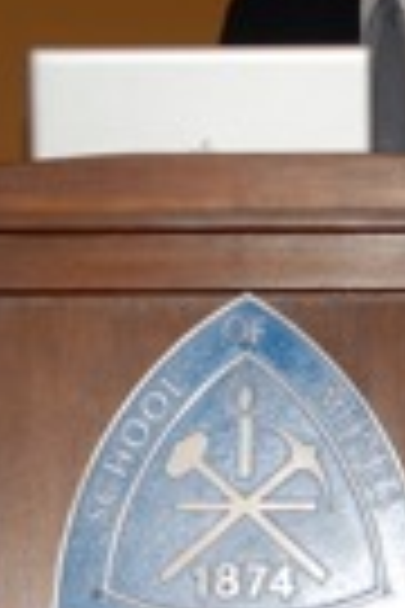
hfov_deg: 6.1
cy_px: 169
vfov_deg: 9.1
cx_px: 338
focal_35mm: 226
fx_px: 3813
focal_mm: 46
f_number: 5.6
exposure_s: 1/60
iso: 400
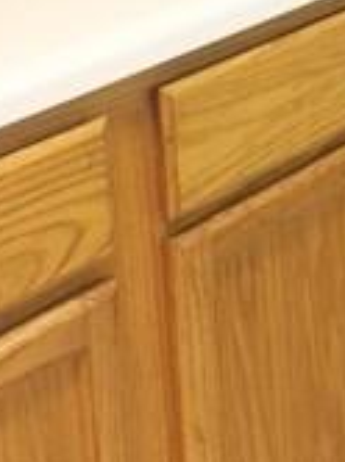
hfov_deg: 12.7
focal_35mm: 112
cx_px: 470
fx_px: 1492
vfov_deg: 16.6
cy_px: -145
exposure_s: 1/30
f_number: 2.2
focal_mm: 4.15
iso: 80
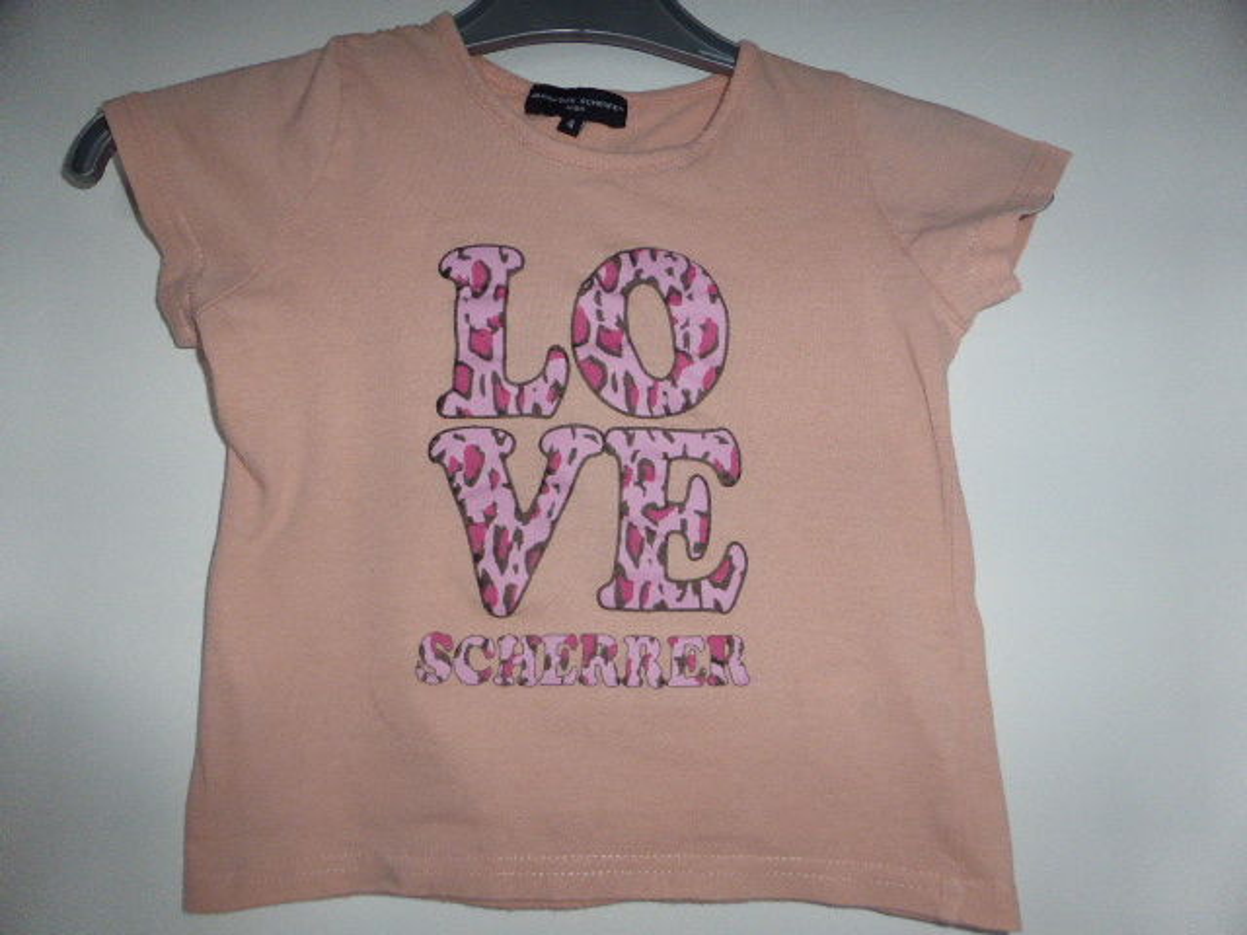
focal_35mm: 24
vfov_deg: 56.8
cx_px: 624
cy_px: 468
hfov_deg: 71.6
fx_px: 865
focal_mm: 4.3
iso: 320
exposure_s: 1/60
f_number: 3.3
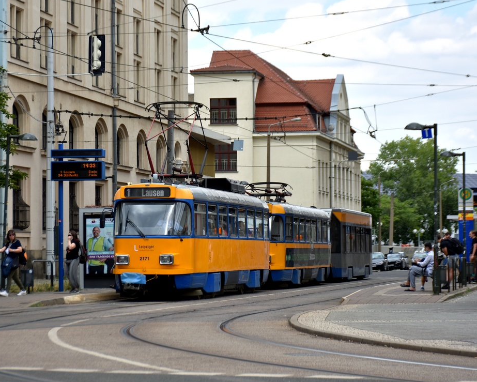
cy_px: 194
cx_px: 213
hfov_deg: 15.9
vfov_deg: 12.8
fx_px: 1709
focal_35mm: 121
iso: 125
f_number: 5.6
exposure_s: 1/500
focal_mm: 66
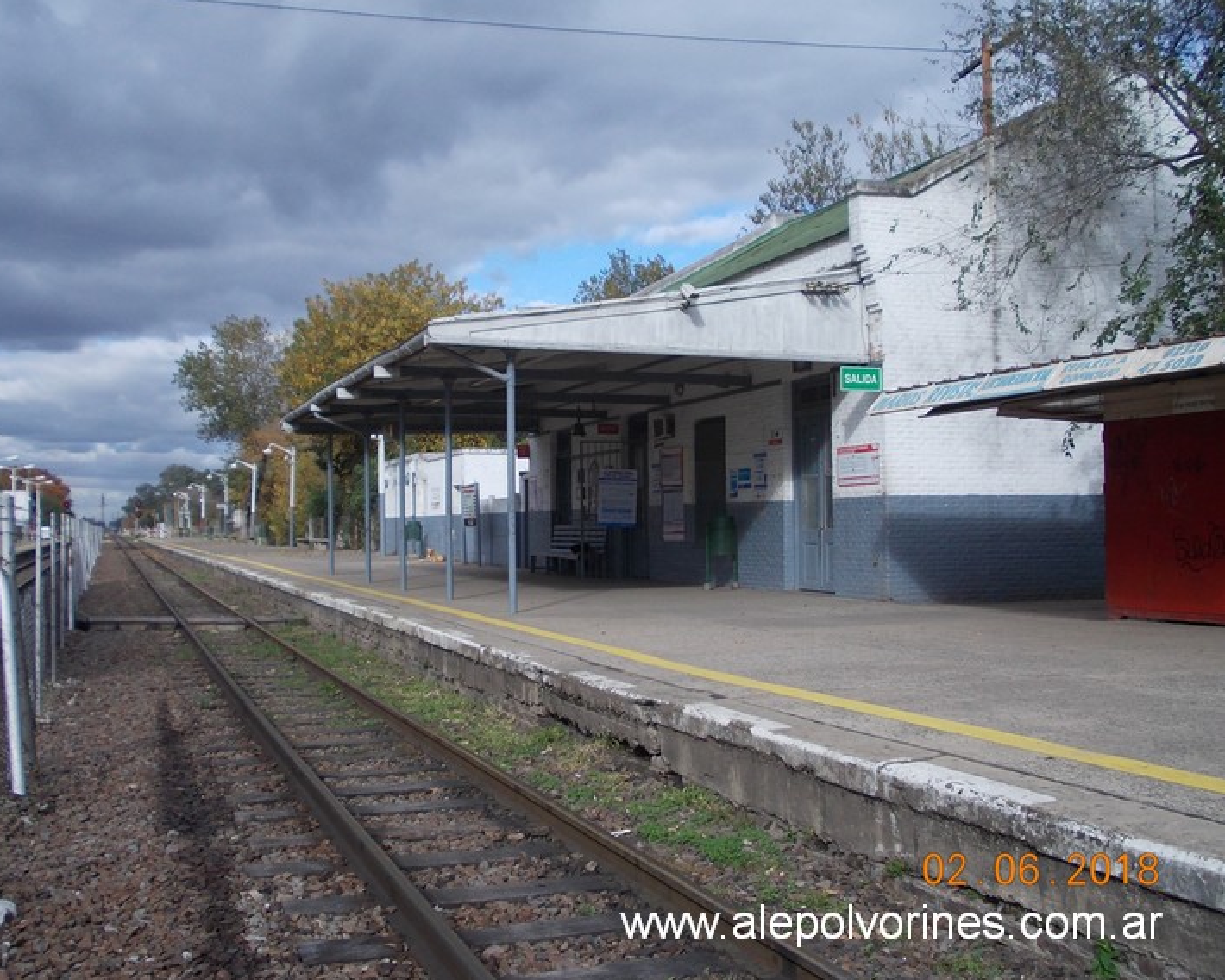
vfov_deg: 37.3
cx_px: 566
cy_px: 492
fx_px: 1450
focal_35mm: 40
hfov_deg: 45.8
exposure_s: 1/250
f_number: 6.2
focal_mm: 5.3
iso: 80
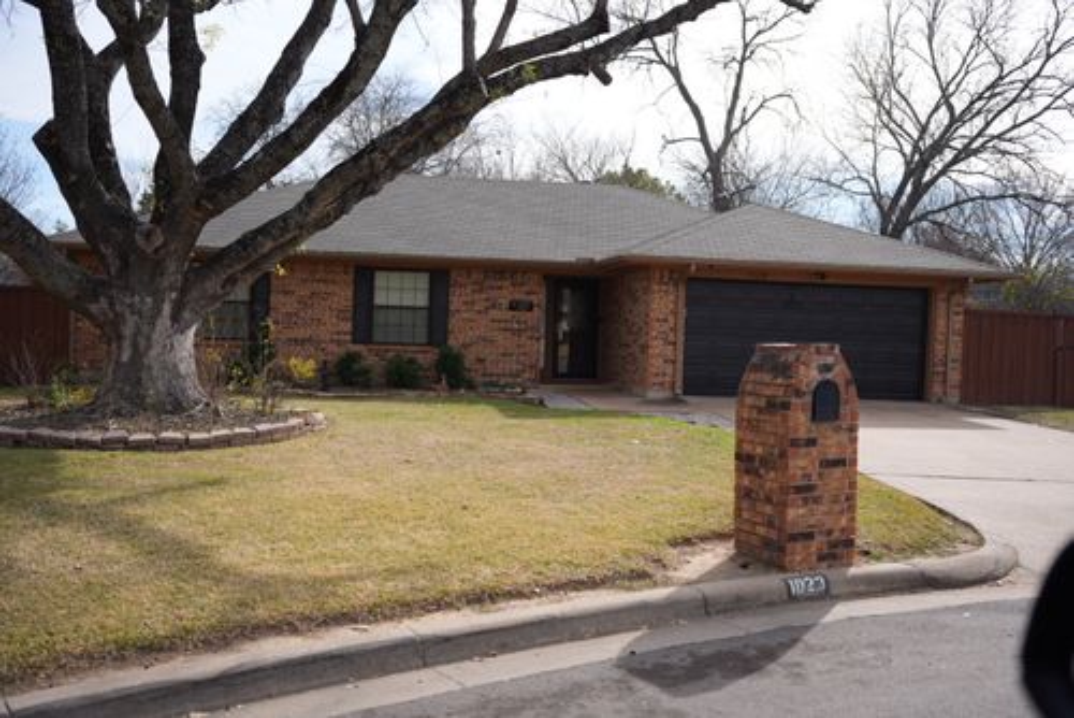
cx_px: 537
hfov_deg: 56.5
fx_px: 1000
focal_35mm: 34
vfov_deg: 39.5
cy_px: 359
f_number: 3.2
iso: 100
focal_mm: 33.5
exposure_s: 1/1250
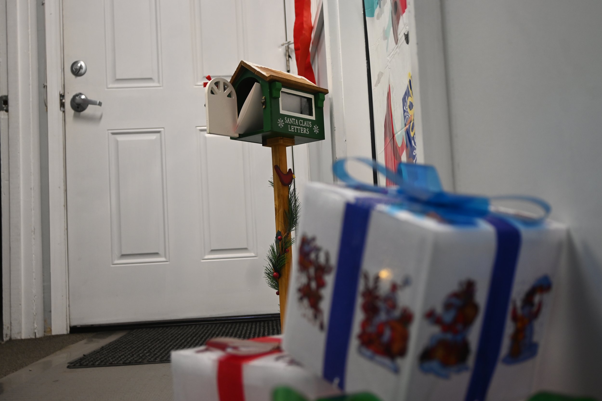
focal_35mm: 39
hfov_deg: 49.6
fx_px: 652
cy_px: 200
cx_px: 301
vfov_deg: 34.2
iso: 320
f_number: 4.5
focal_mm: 26
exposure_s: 1/50
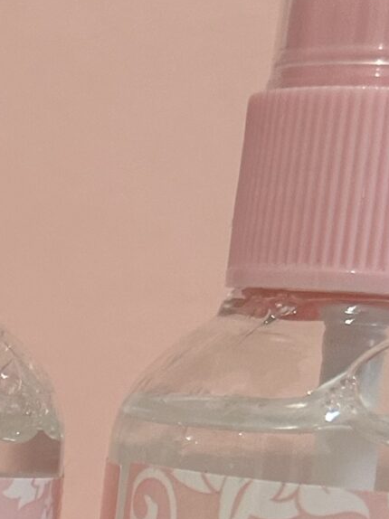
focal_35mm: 116
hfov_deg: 12.0
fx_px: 1739
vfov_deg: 16.1
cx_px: -239
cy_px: 683
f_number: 1.5
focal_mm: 5.7
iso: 125
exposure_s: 1/50
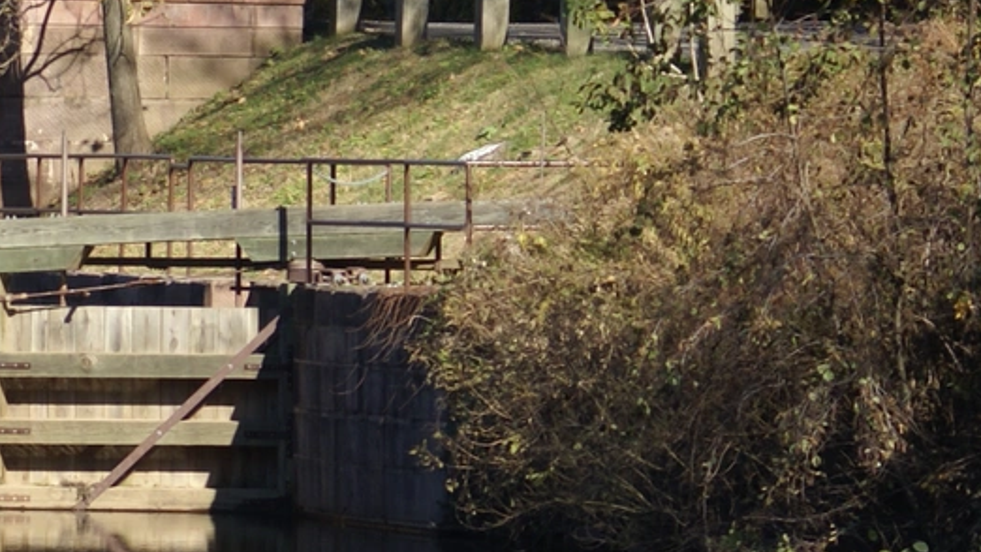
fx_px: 12646
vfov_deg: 2.5
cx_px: -418
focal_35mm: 486
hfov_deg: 4.4
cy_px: 400
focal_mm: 100
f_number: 6.3
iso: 100
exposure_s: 1/200
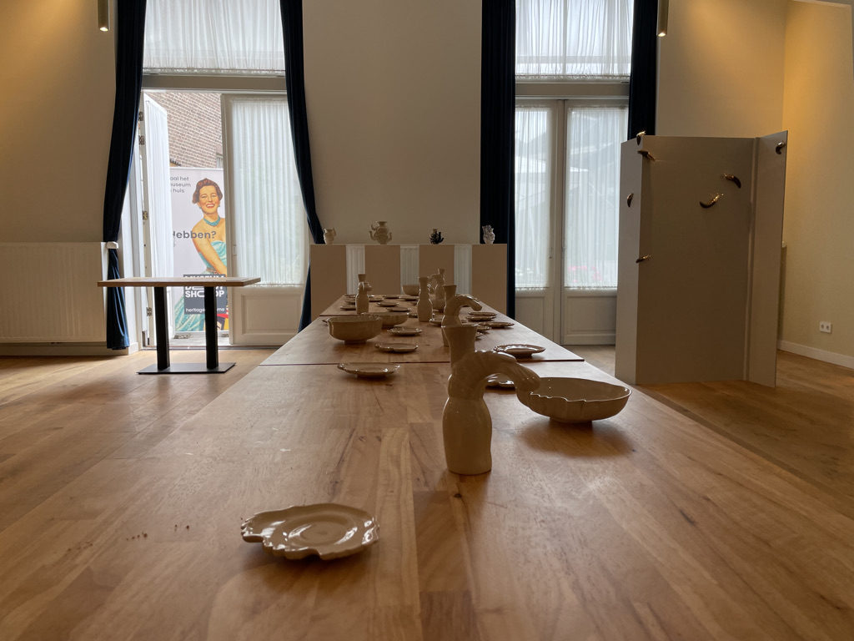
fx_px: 641
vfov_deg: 53.1
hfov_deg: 67.3
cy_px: 320
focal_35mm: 26
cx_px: 427
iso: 32
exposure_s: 1/120
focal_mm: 4.2
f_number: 1.6
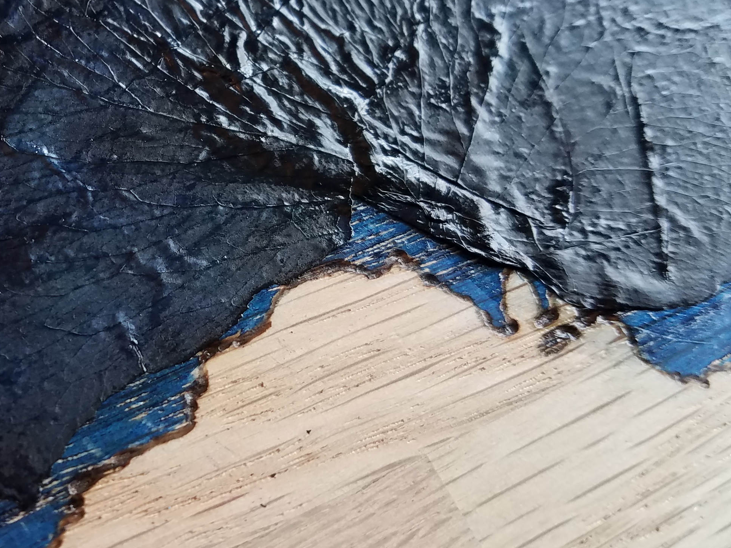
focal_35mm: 54
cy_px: 218
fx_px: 1140
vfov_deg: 27.0
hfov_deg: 33.6
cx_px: 67
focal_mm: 4.2
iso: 64
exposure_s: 1/60
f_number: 1.7
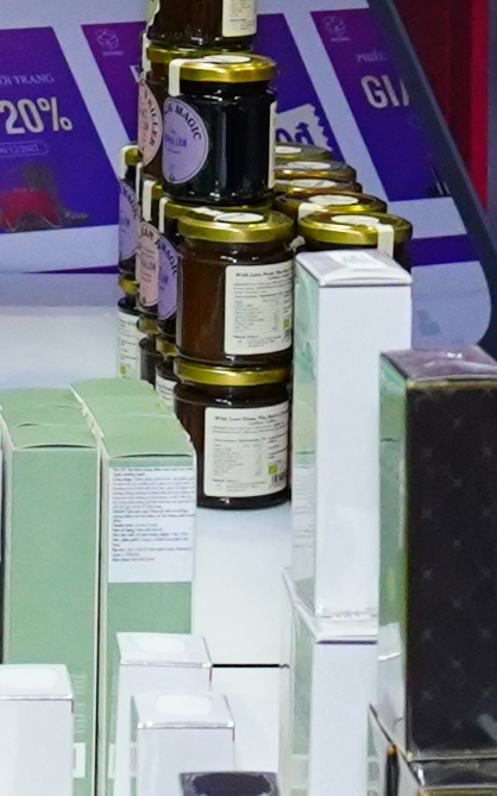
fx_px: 4032
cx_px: -21
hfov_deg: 7.0
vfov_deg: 10.9
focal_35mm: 186
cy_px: -382
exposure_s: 1/100
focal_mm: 21
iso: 2500
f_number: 4
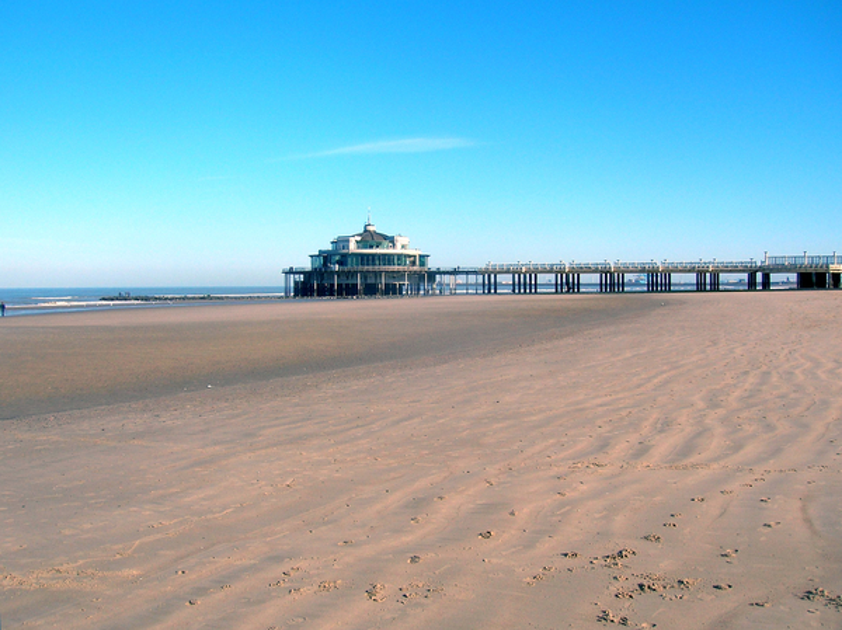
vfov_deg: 41.7
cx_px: 421
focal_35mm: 34
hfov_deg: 54.0
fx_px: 826
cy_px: 315
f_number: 4.9
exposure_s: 1/388
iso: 50
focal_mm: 5.7
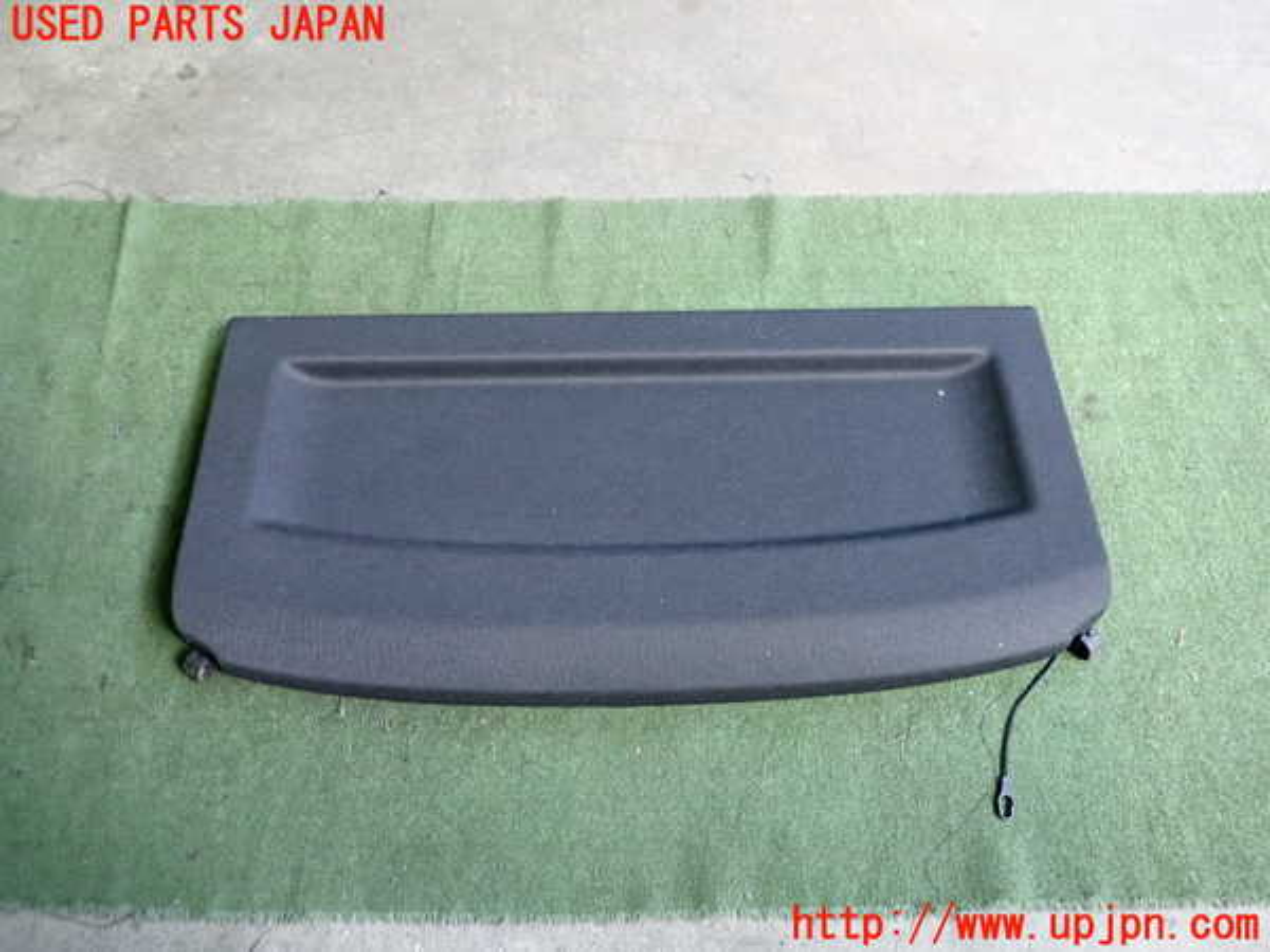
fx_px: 917
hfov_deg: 69.4
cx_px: 635
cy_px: 476
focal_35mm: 25
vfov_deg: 54.9
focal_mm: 4.5
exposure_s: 1/50
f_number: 2
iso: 320
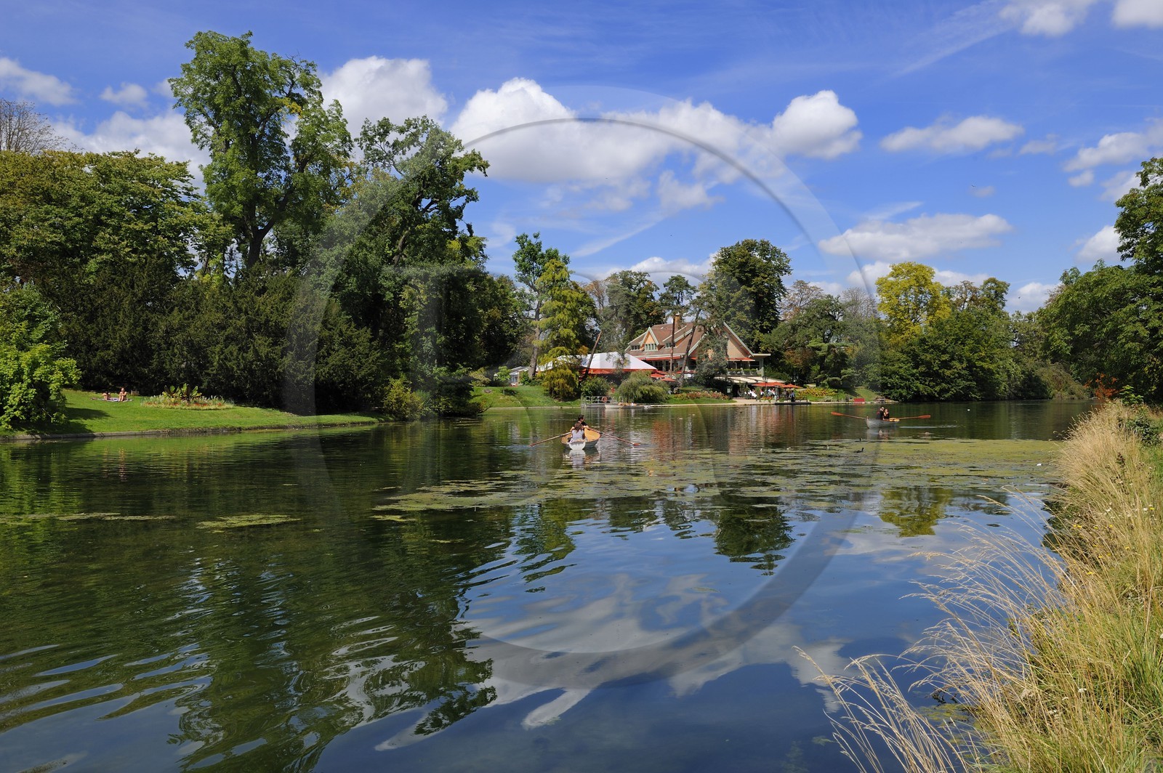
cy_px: 386
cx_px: 582
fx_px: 1162
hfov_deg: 53.2
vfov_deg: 36.8
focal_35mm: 36
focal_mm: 36
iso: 200
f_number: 13
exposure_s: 1/200
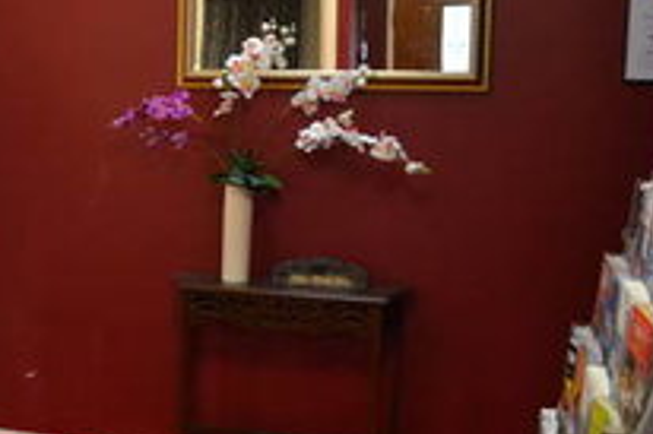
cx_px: -89
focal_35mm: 63
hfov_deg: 28.6
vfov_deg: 21.5
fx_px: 1142
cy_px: 225
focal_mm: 18
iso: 1600
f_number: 3.5
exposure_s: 1/15
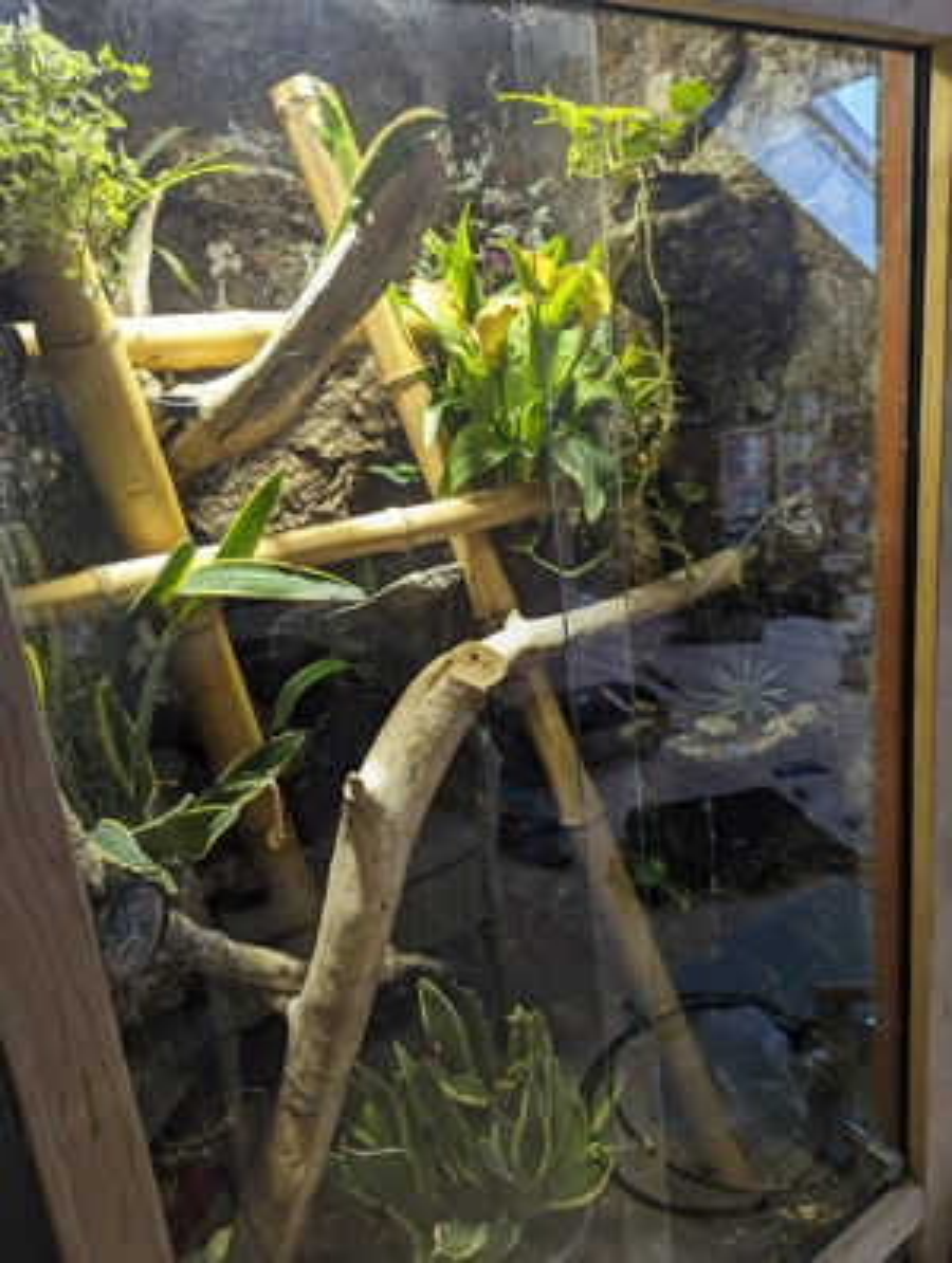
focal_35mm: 24
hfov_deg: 57.0
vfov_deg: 71.5
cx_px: 476
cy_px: 632
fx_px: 877
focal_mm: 6.81
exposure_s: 1/100
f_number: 1.85
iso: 262
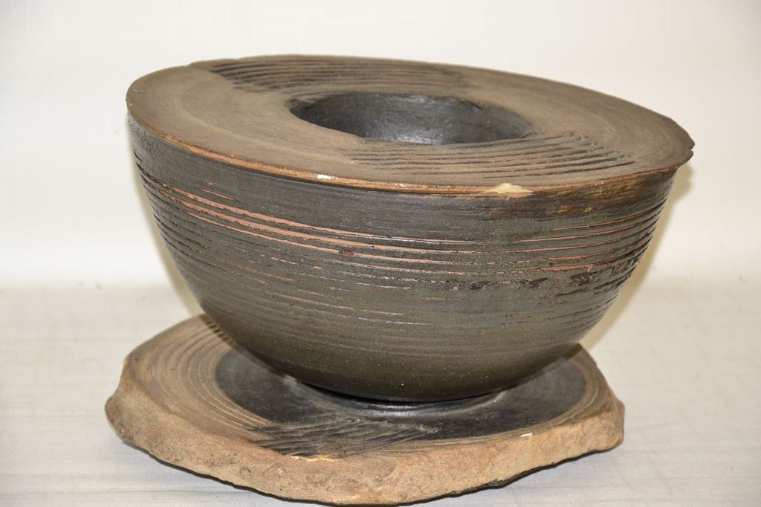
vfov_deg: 11.4
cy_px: 254
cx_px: 380
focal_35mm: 120
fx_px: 2536
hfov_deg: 17.1
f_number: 5.3
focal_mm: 80
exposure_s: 1/60
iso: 400
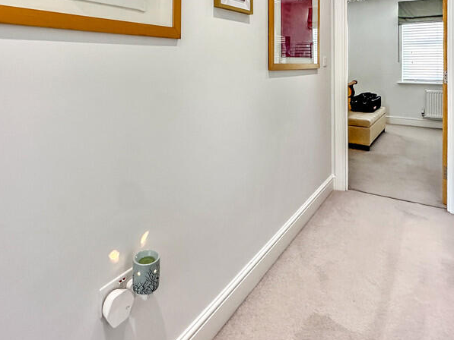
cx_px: 229
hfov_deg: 71.6
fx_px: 315
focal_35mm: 24
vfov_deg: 55.0
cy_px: 100
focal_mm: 2.22
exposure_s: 1/50
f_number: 2.2
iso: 200
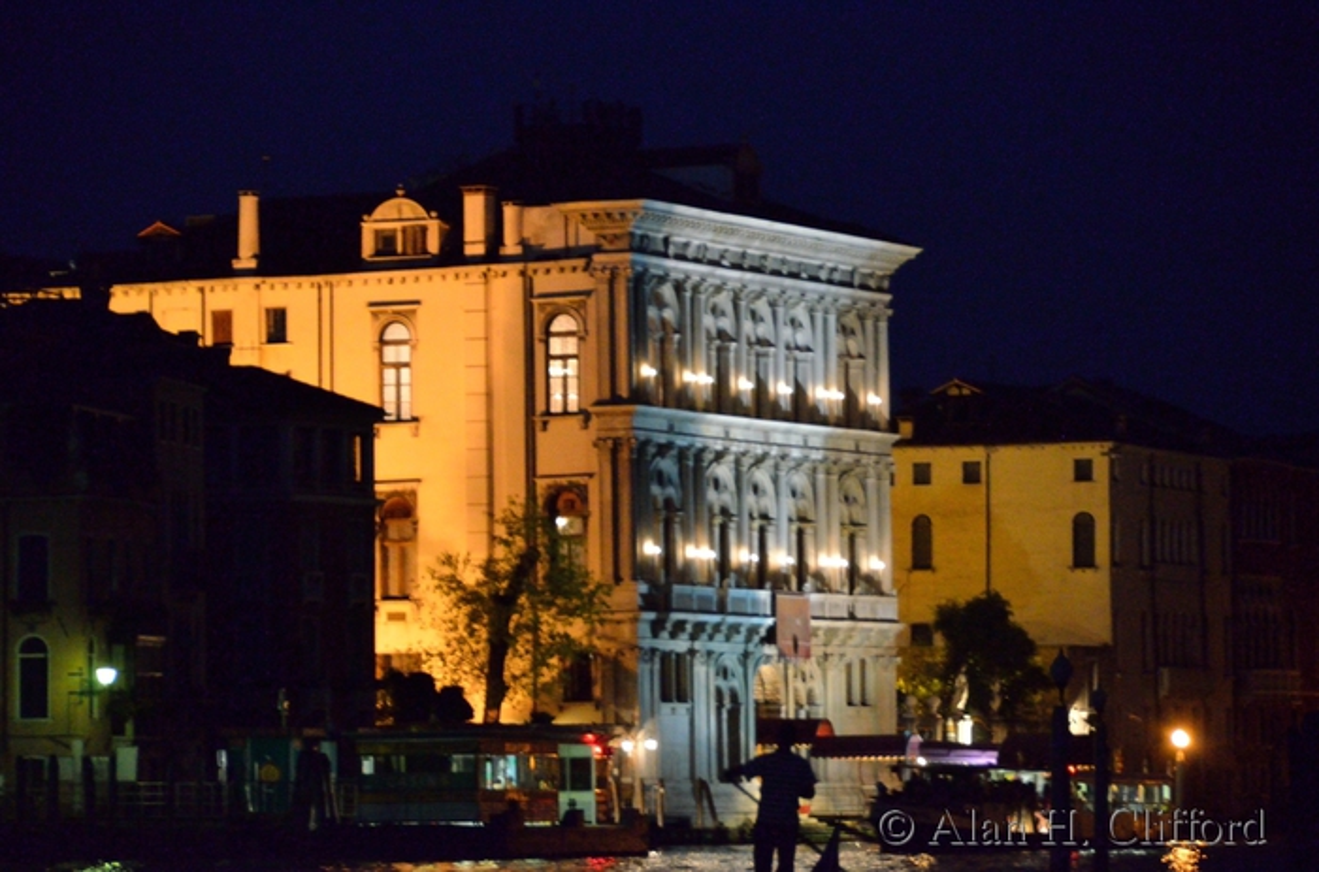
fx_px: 7401
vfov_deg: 6.7
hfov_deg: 10.2
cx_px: 660
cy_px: 436
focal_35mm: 202
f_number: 5.6
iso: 6400
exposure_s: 1/25
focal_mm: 135
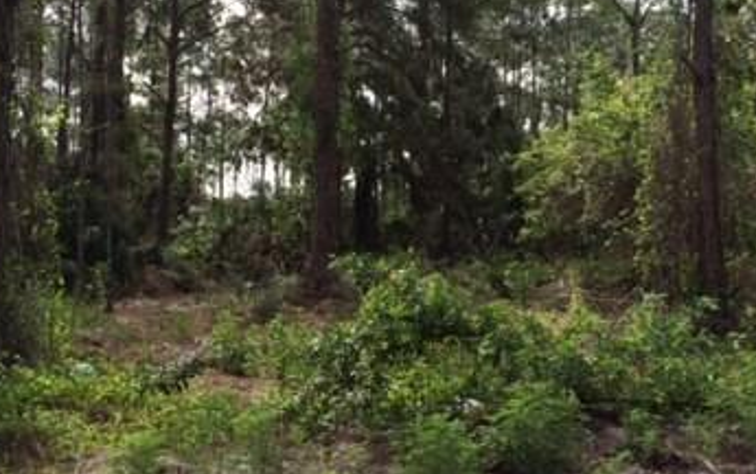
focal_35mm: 59
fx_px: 1216
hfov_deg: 34.3
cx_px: 493
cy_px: 165
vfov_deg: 22.0
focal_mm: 4.12
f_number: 2.2
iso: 32
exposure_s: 1/789
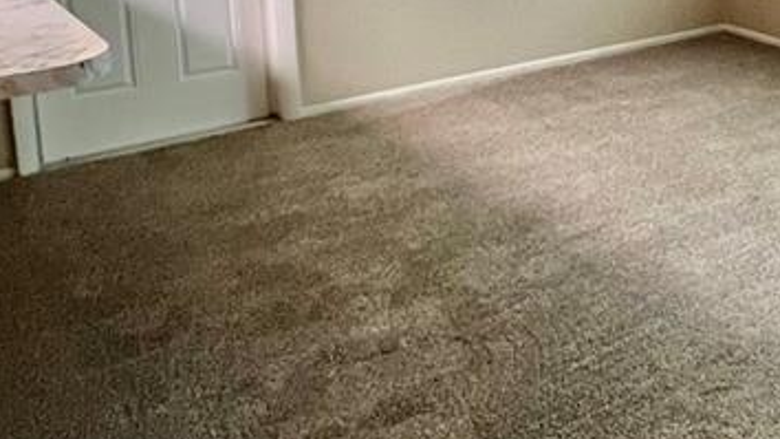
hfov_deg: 37.1
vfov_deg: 23.4
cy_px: -42
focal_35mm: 48
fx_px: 993
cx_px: 828
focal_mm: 1.57
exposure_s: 1/60
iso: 250
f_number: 1.8
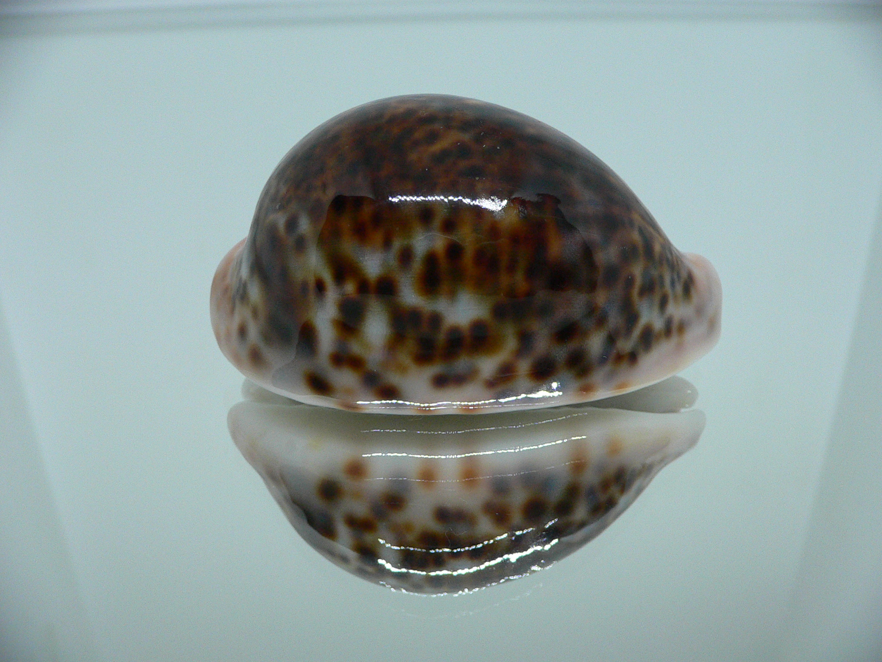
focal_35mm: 35
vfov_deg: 40.7
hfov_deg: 52.6
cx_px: 441
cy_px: 331
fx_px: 892
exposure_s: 1/60
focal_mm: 4.6
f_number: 2.8
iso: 200
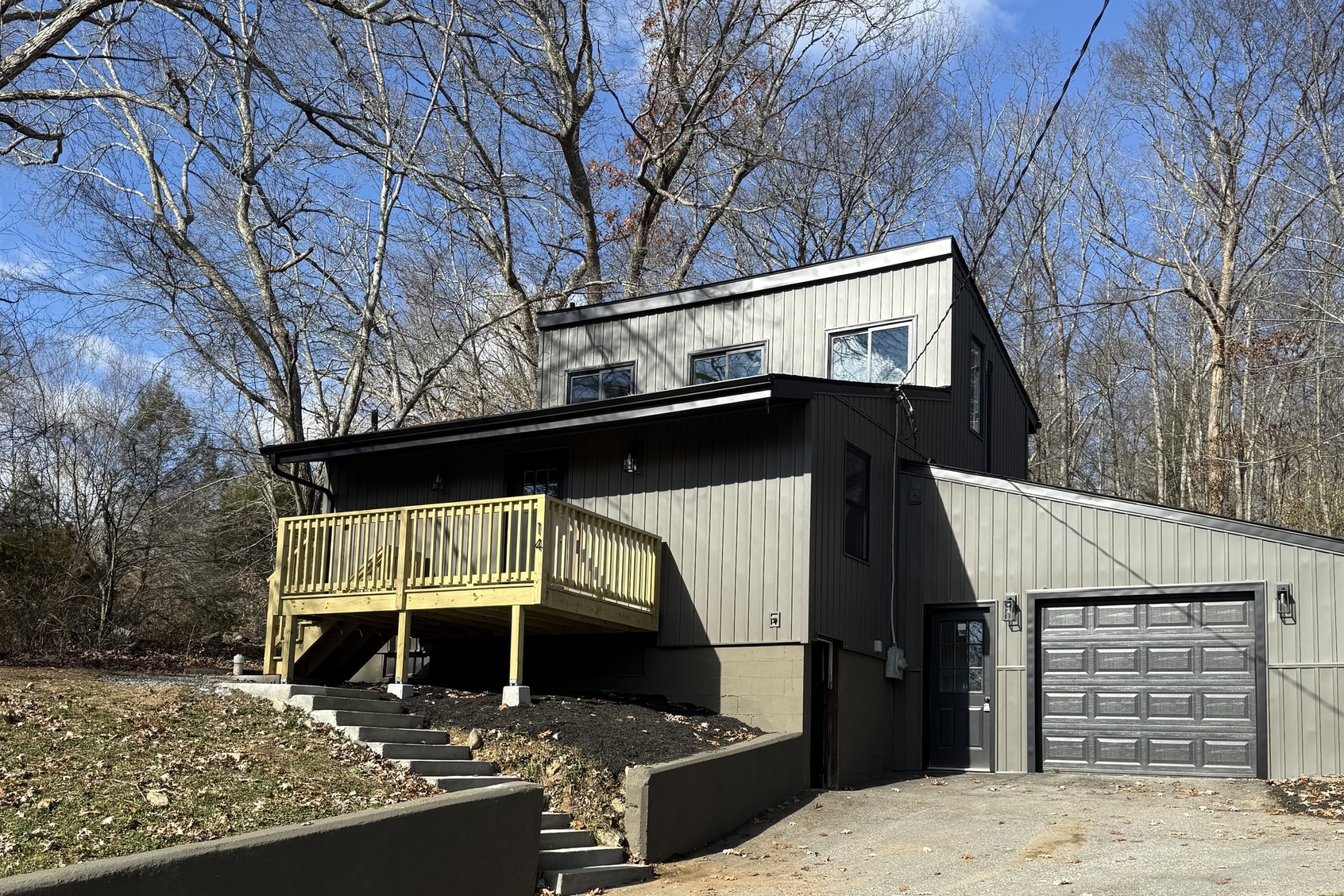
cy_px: 613
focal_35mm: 34
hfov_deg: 55.8
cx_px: 684
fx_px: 1269
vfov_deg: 38.3
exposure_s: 1/3021
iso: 80
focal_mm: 6.76
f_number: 1.78
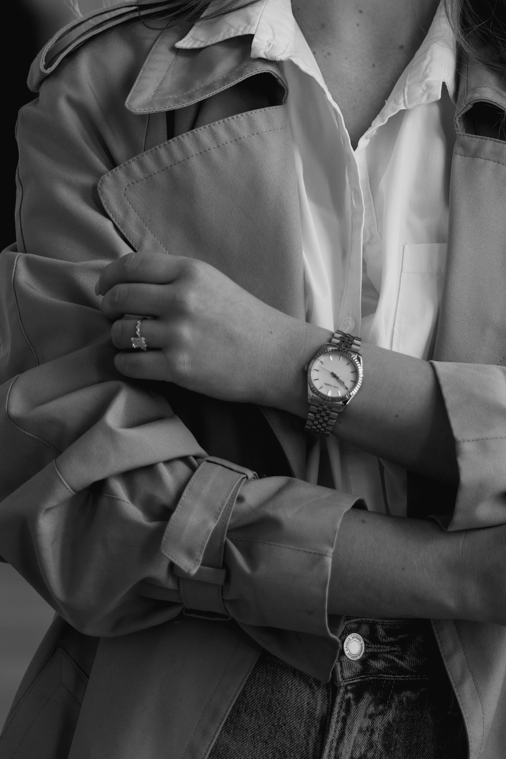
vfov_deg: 5.8
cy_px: 67
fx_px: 7533
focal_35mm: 357
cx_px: 428
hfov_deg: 3.8
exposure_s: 1/320
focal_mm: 85
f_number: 1.8
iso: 100
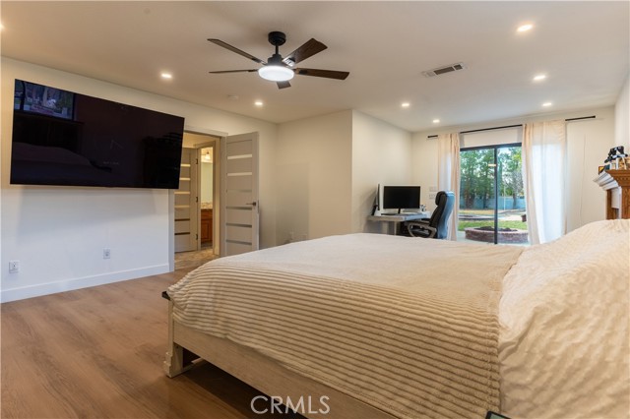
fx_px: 315
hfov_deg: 90.0
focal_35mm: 18
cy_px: 210
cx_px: 315
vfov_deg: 67.3
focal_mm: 18
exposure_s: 1/125
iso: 400
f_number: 8
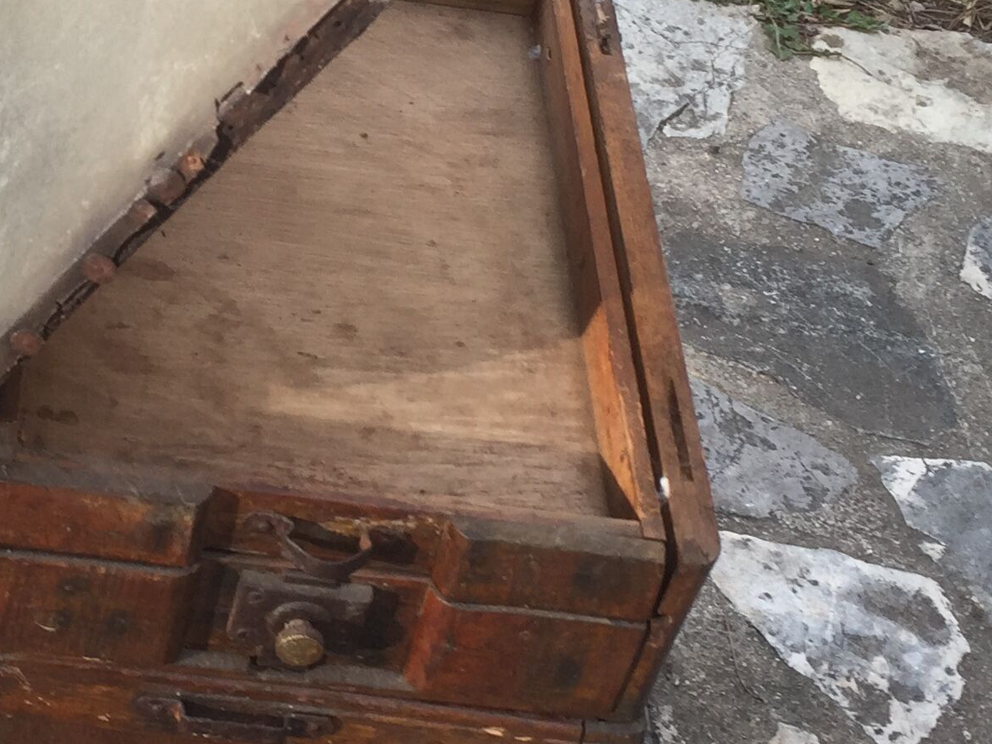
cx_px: 164
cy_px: 349
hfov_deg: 24.0
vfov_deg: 18.4
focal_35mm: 80
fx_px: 2292
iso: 32
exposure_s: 1/100
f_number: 2.2
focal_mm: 4.15
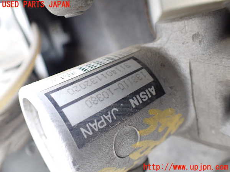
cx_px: 115
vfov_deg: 46.8
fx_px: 199
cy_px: 86
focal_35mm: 30
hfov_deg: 60.0
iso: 800
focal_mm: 5.4
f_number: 2.3
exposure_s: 1/50
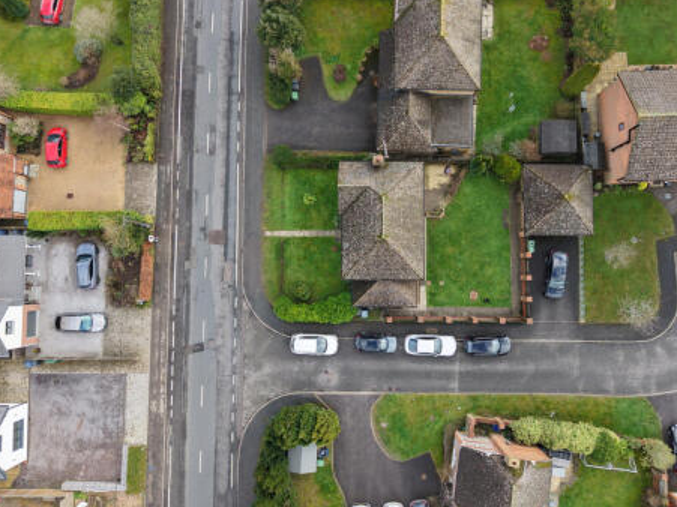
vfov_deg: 45.3
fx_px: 606
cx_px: 370
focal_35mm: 31
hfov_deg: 58.3
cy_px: 224
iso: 100
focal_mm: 8.67
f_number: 1.8
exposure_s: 1/320
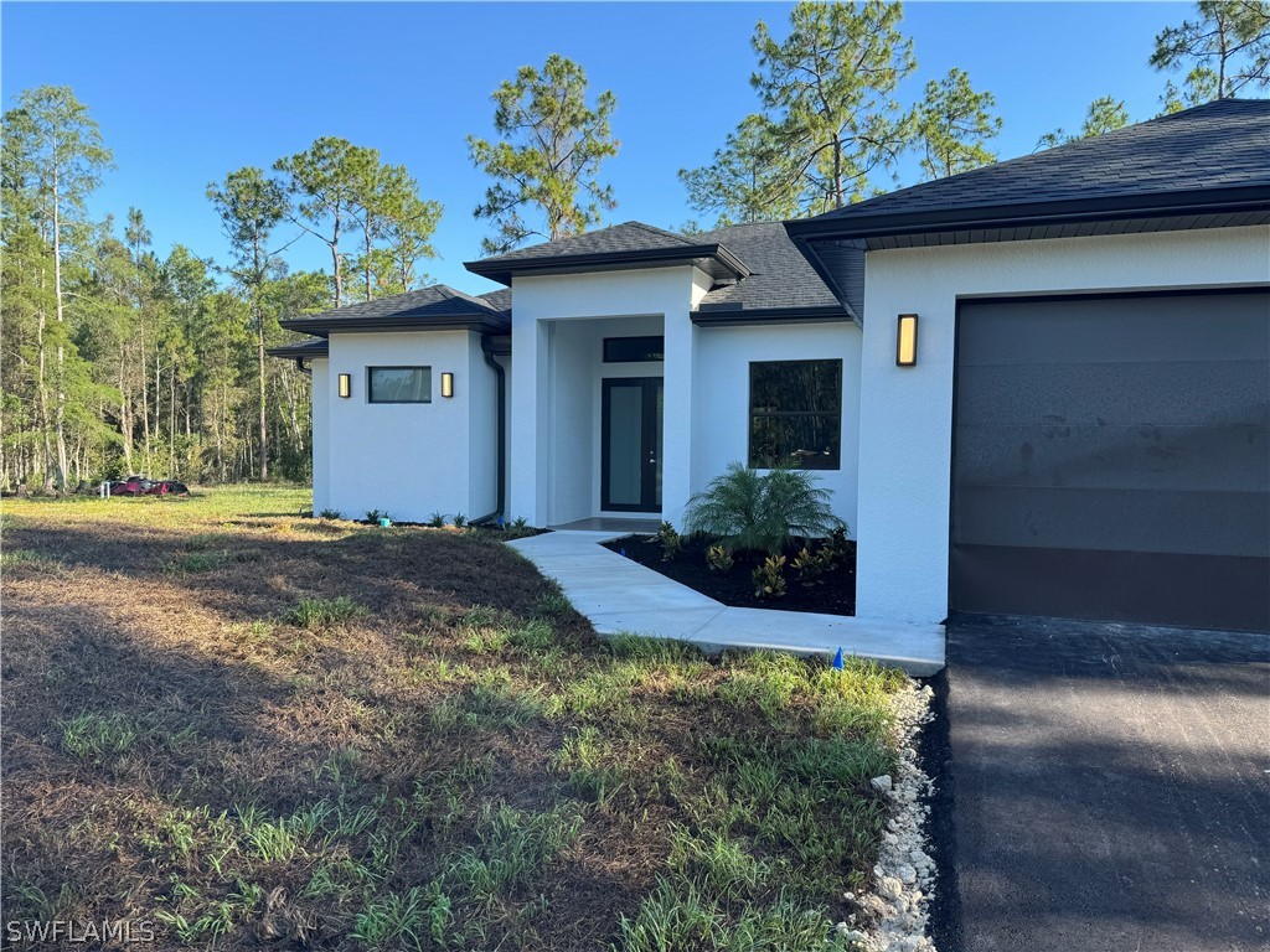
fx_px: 881
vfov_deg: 56.8
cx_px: 635
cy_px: 476
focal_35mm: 24
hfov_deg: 71.6
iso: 80
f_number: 1.78
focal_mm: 6.76
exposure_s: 1/1026
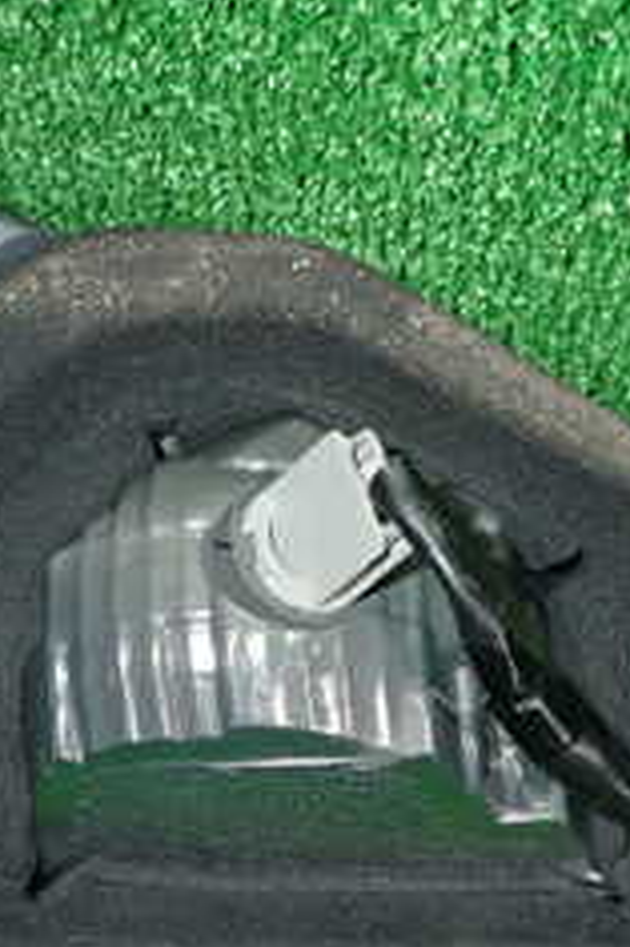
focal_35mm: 74
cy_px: 638
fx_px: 1945
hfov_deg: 18.4
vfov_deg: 27.2
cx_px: 341
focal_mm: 5.05
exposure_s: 1/30
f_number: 6.3
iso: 250
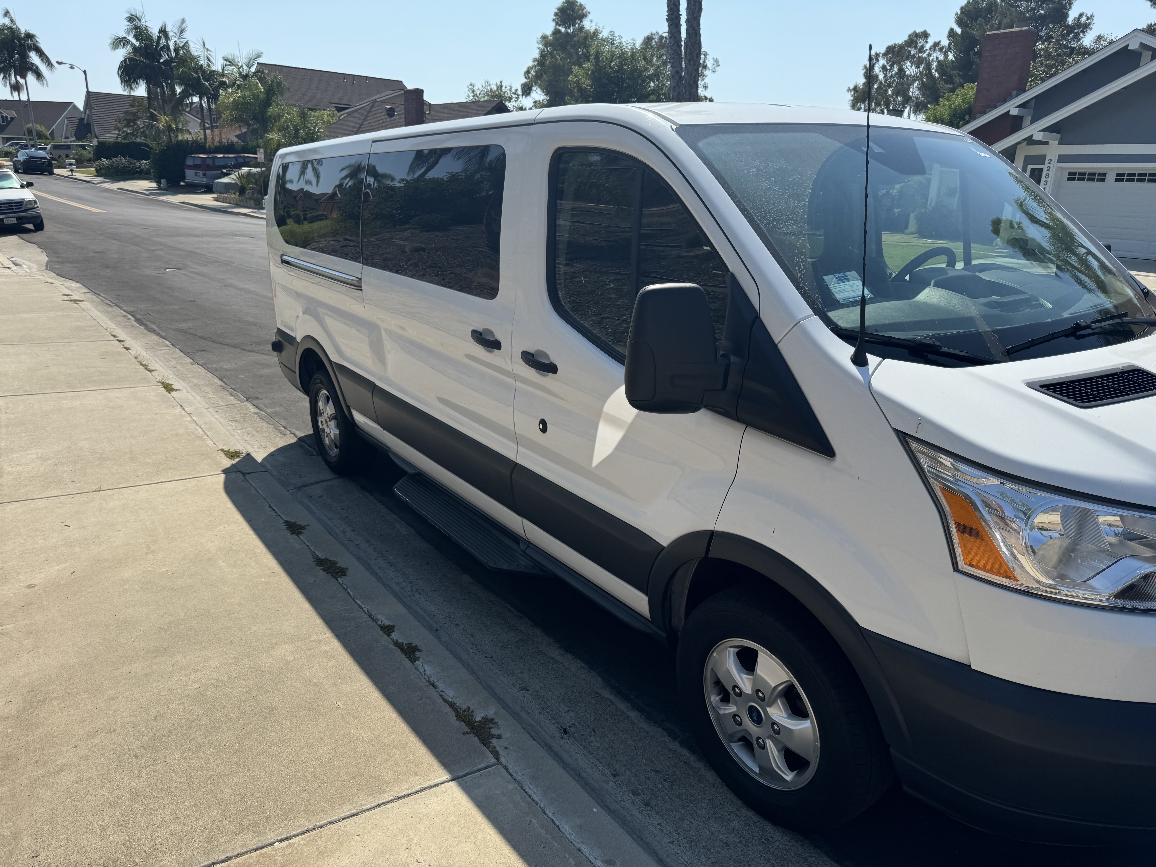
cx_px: 578
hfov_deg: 71.6
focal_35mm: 24
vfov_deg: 56.8
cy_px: 434
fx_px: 801
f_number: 1.78
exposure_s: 1/4608
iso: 80
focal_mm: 6.76
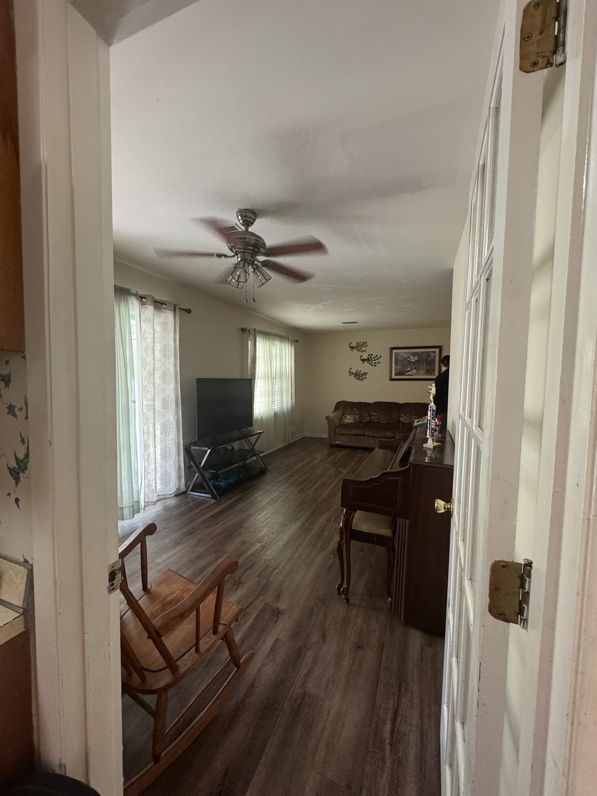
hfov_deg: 85.7
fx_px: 322
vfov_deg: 102.1
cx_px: 298
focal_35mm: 14
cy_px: 398
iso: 500
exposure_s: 1/60
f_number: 2.2
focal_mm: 2.22
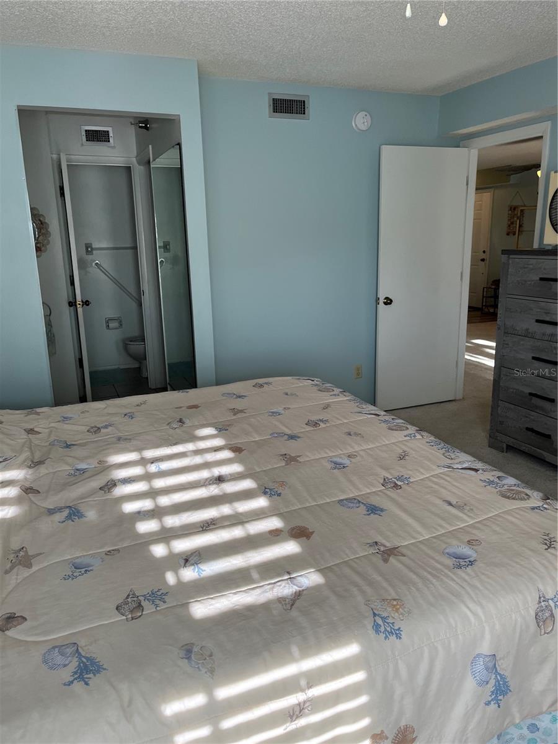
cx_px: 279
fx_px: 559
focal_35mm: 26
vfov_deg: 67.3
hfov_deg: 53.1
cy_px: 372
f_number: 1.6
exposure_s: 1/120
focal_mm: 5.1
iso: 50
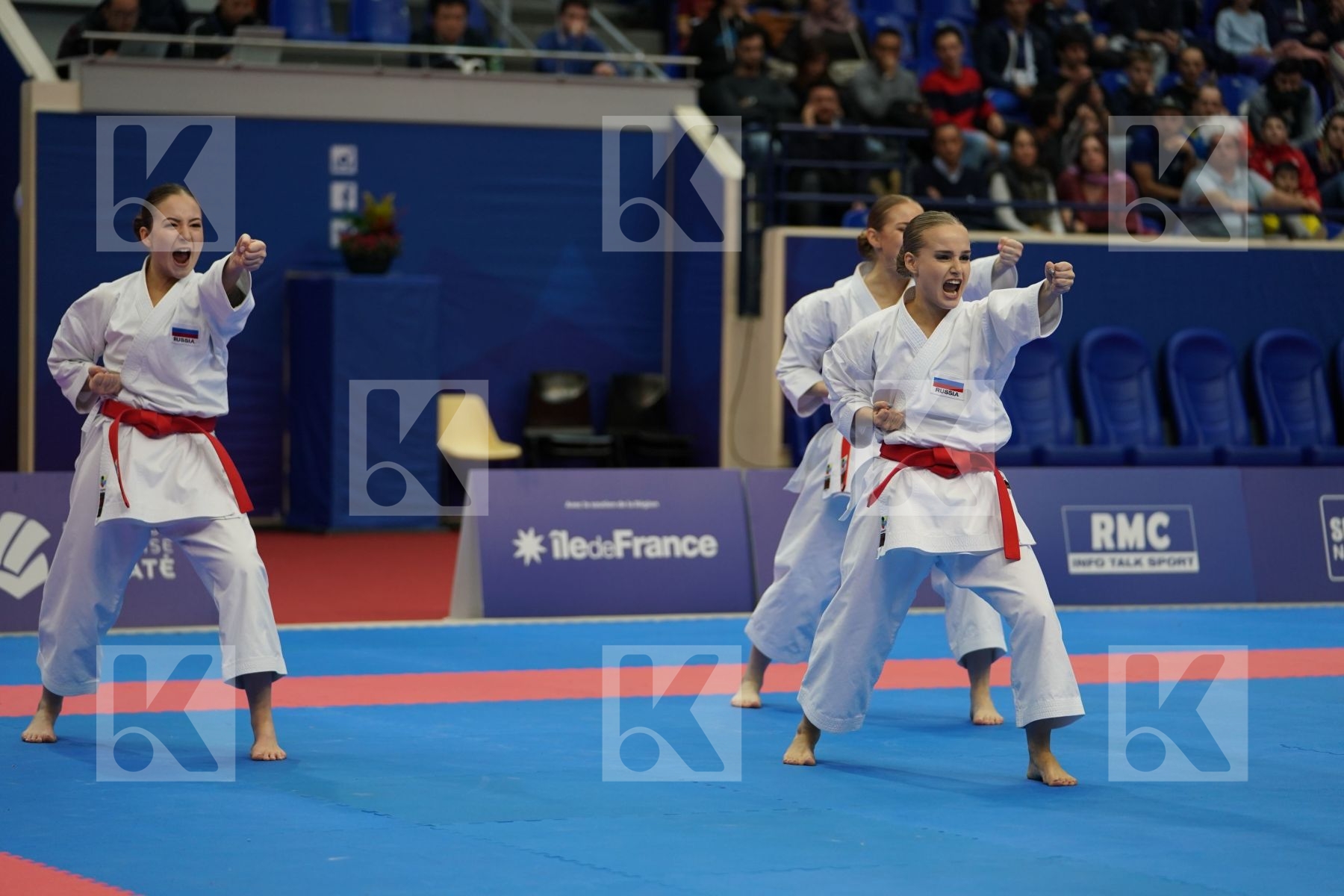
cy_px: 448
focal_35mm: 114
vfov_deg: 12.0
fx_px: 4256
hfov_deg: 17.9
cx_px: 672
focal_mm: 114
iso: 1000
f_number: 2.8
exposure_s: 1/500
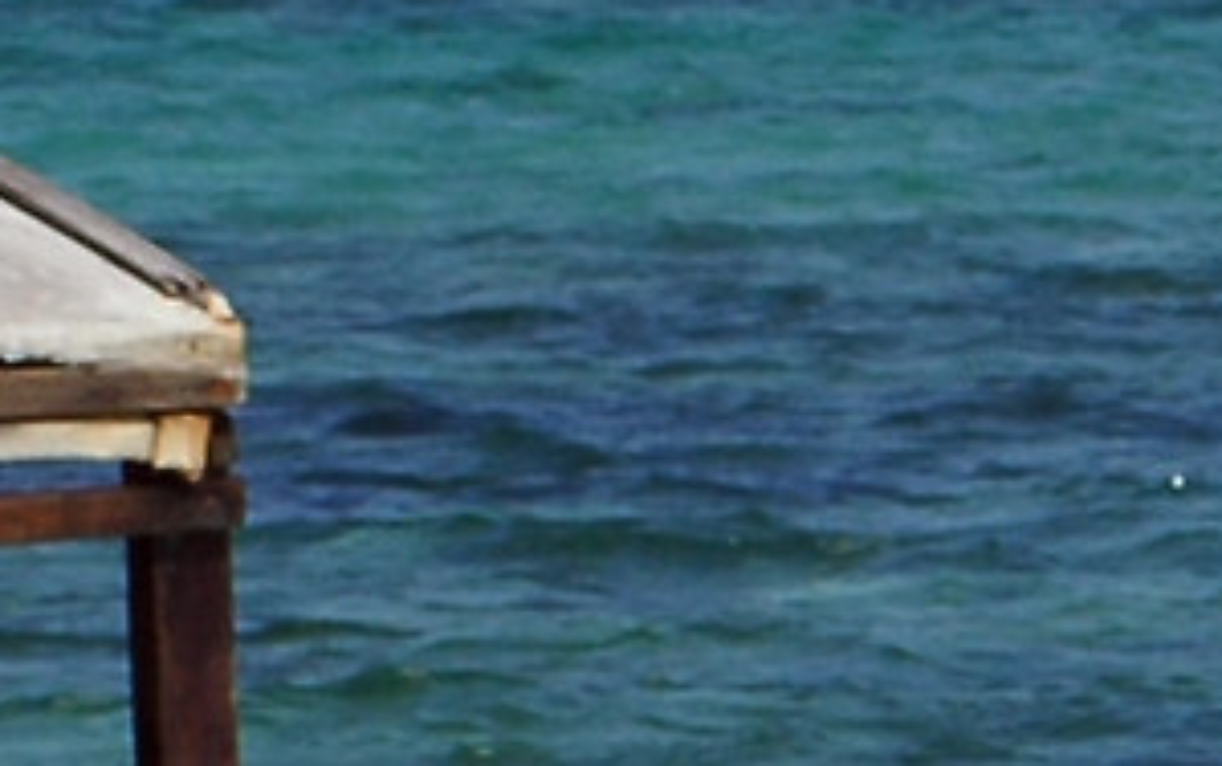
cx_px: 4574
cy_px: 2528
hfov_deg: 2.1
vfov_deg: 1.3
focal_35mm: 976
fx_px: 32529
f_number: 10
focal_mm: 80
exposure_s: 1/320
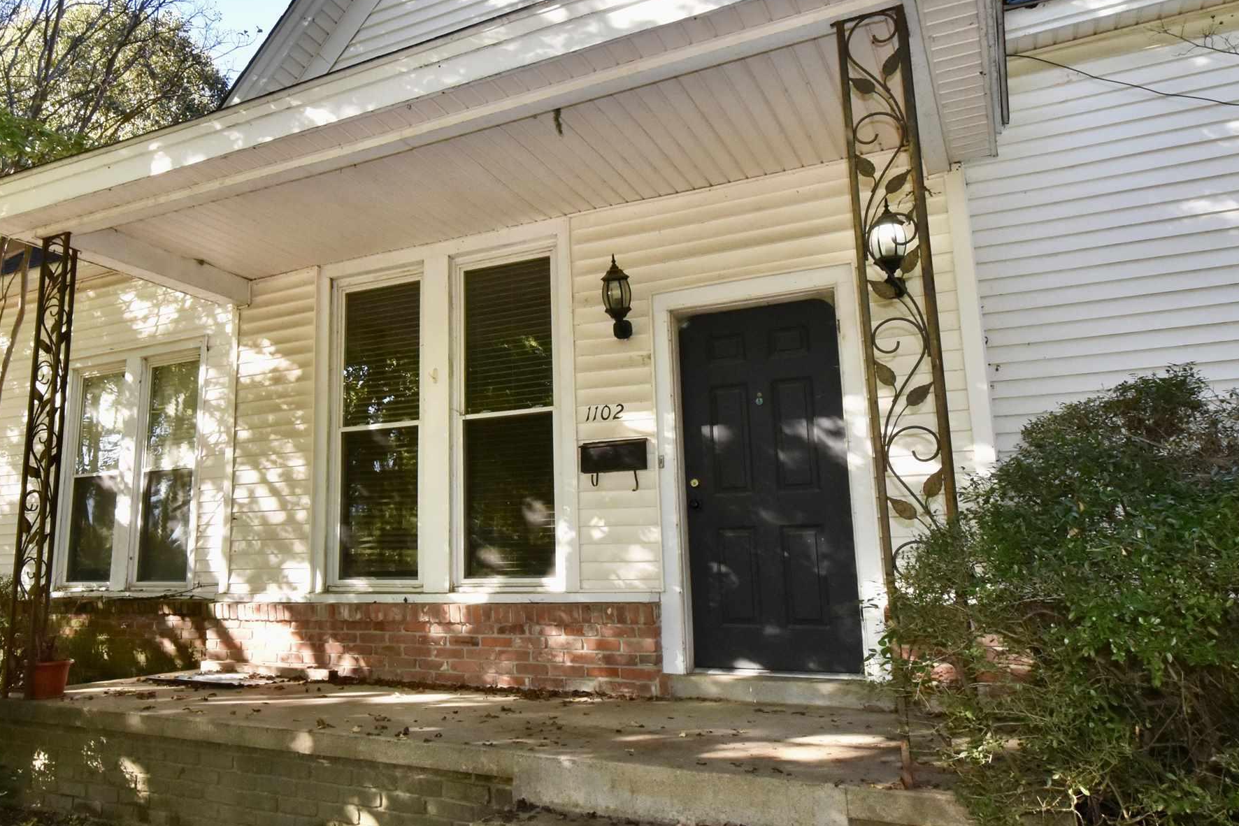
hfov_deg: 68.3
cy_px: 393
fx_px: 895
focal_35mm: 26
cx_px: 461
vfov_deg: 49.6
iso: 800
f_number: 14
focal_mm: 10
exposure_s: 1/60
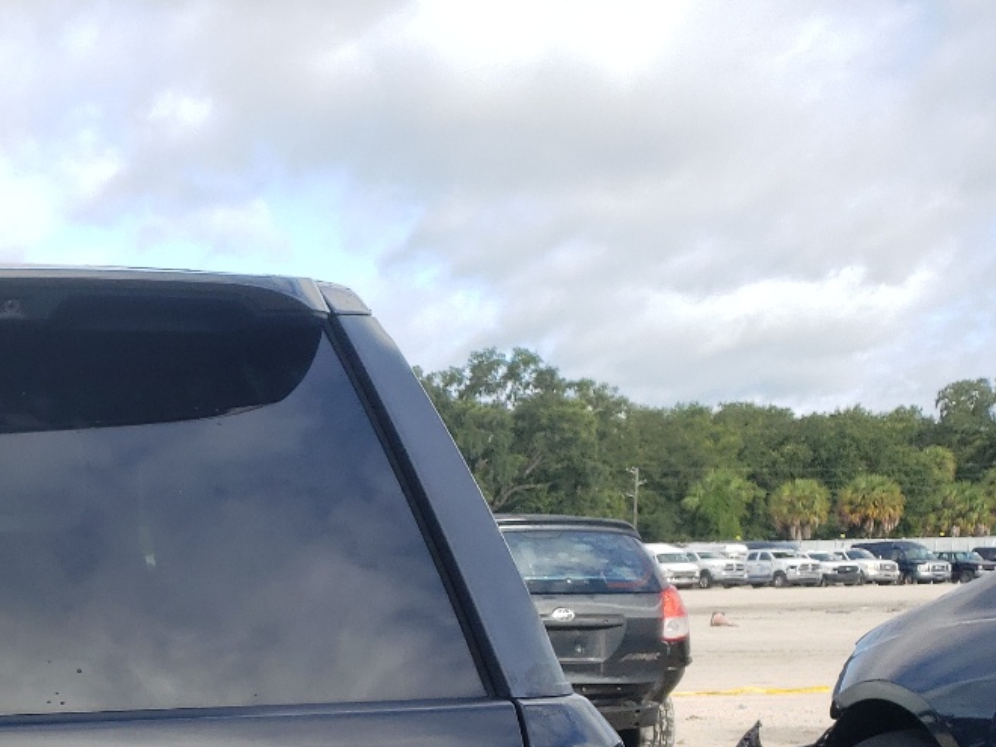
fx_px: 1813
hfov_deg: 27.5
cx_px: -154
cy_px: 850
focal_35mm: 63
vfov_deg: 21.9
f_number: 1.5
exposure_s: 1/1111
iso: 50
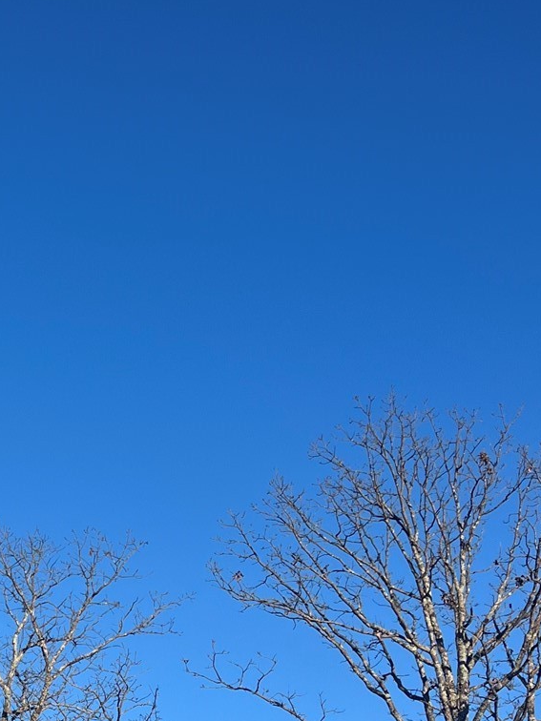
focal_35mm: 66
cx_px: -52
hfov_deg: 21.2
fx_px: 1375
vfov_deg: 27.9
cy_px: 697
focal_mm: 5.7
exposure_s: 1/3460
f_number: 1.5
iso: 50
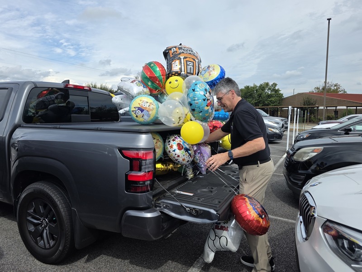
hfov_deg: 73.9
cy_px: 136
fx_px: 241
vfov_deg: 58.9
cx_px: 181
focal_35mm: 23
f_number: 1.7
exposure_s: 1/5153
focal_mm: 6.3
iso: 80
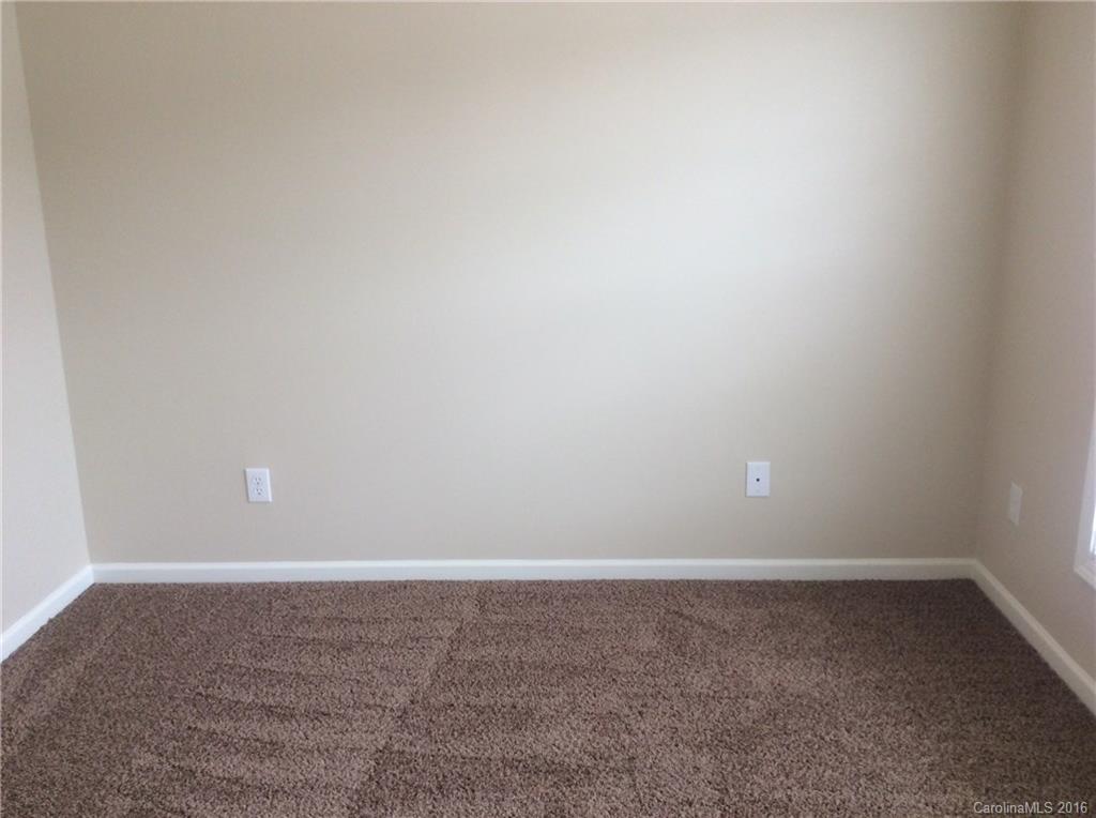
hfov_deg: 56.9
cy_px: 409
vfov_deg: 44.0
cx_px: 548
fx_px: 1011
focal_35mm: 32
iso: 40
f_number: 2.4
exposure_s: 1/40
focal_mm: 3.3
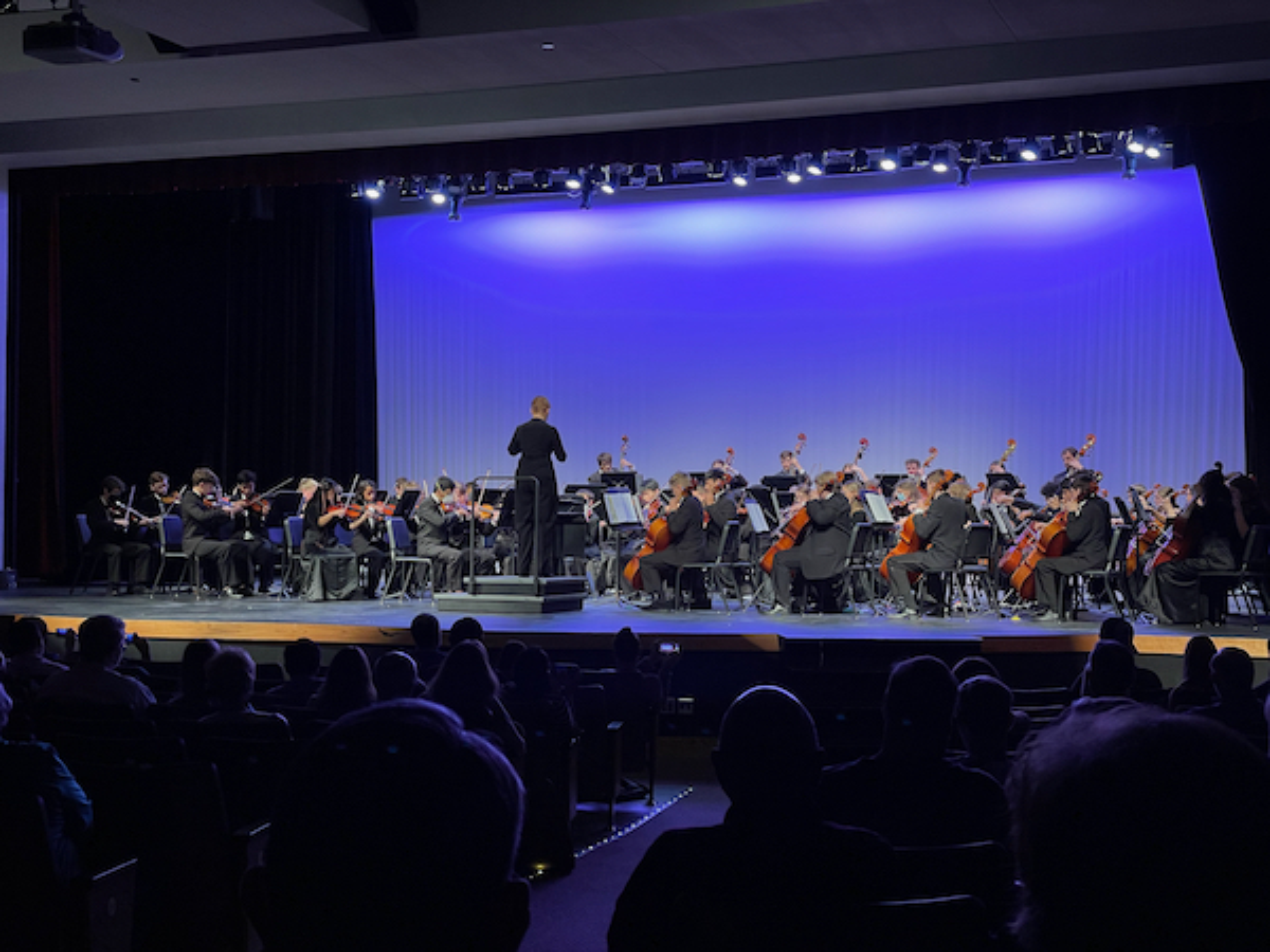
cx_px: 635
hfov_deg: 36.8
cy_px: 476
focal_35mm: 52
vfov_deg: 28.0
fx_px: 1908
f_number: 2
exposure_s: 1/120
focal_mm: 6
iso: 80
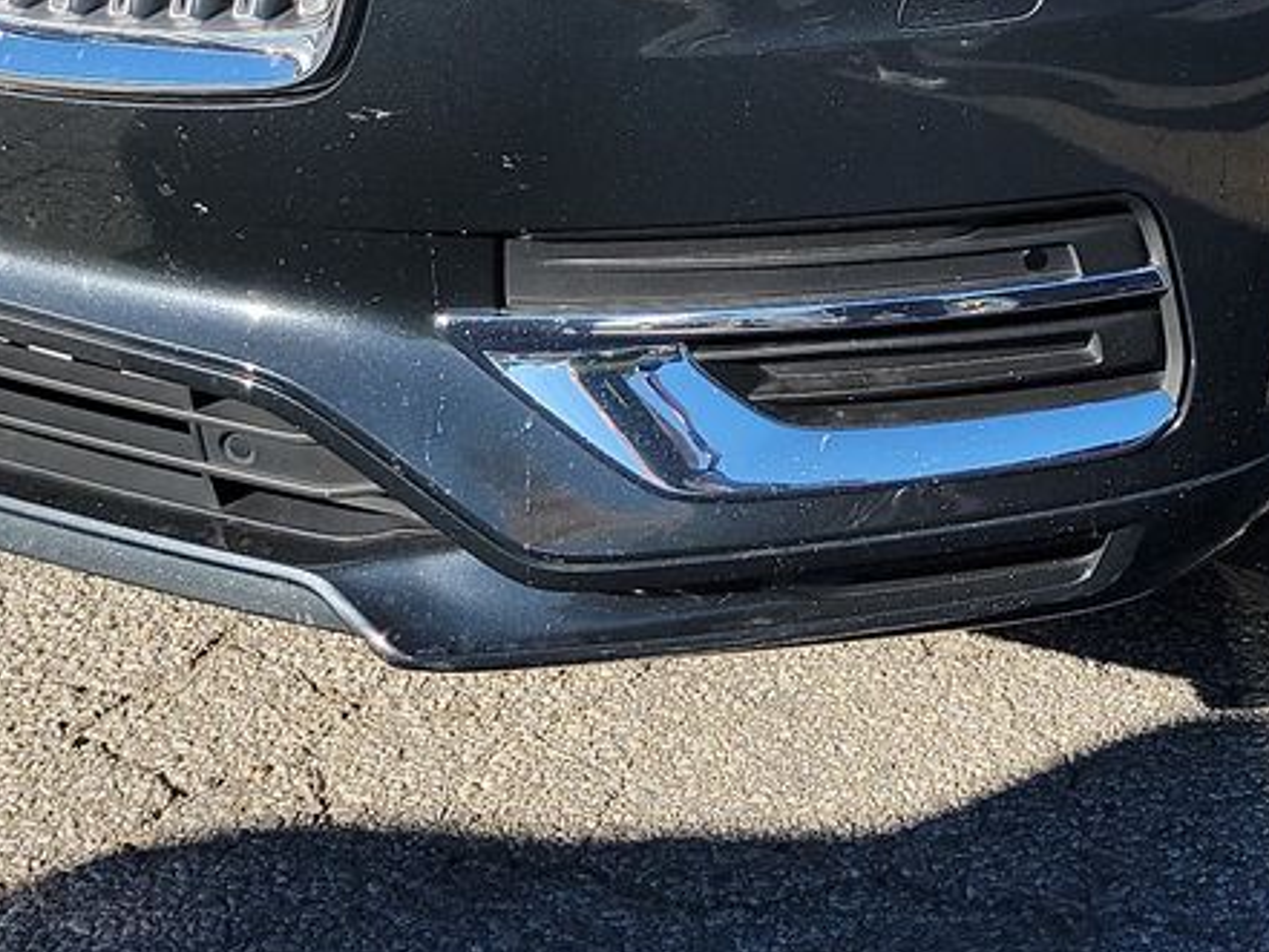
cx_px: 1352
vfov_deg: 16.1
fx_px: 3190
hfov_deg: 21.5
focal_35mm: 87
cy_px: -285
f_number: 1.8
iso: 50
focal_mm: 6.7
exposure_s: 1/581
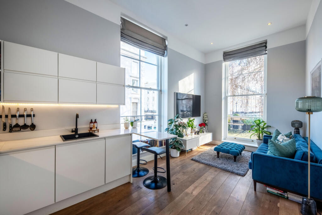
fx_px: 134
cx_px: 161
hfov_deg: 100.4
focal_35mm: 15
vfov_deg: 77.3
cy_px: 108
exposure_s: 1/800
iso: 400
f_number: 8
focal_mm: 15
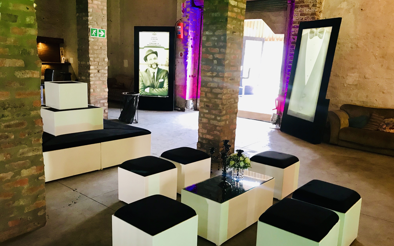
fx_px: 322
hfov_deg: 62.9
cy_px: 134
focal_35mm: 30
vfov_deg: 41.8
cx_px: 198
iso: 100
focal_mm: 3.99
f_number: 1.8
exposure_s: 1/17
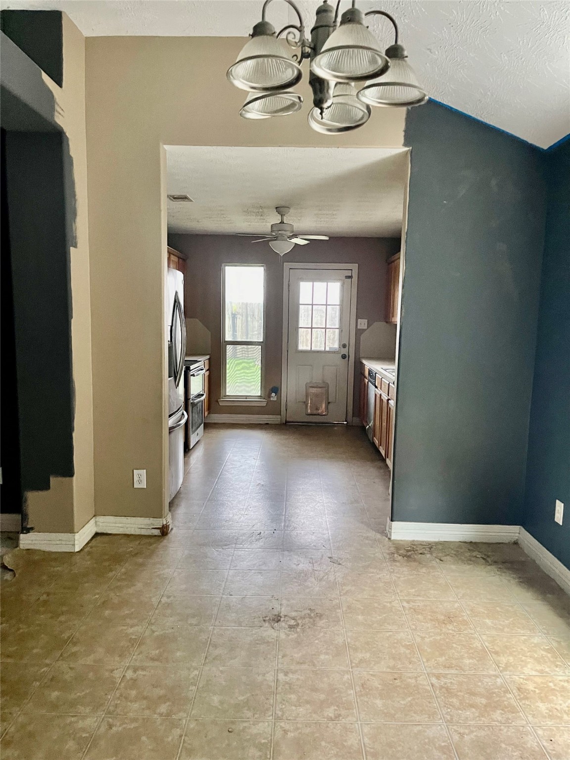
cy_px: 380
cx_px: 285
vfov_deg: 69.4
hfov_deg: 54.9
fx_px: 549
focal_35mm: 25
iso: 500
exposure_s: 1/44
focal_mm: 5.1
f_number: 1.6
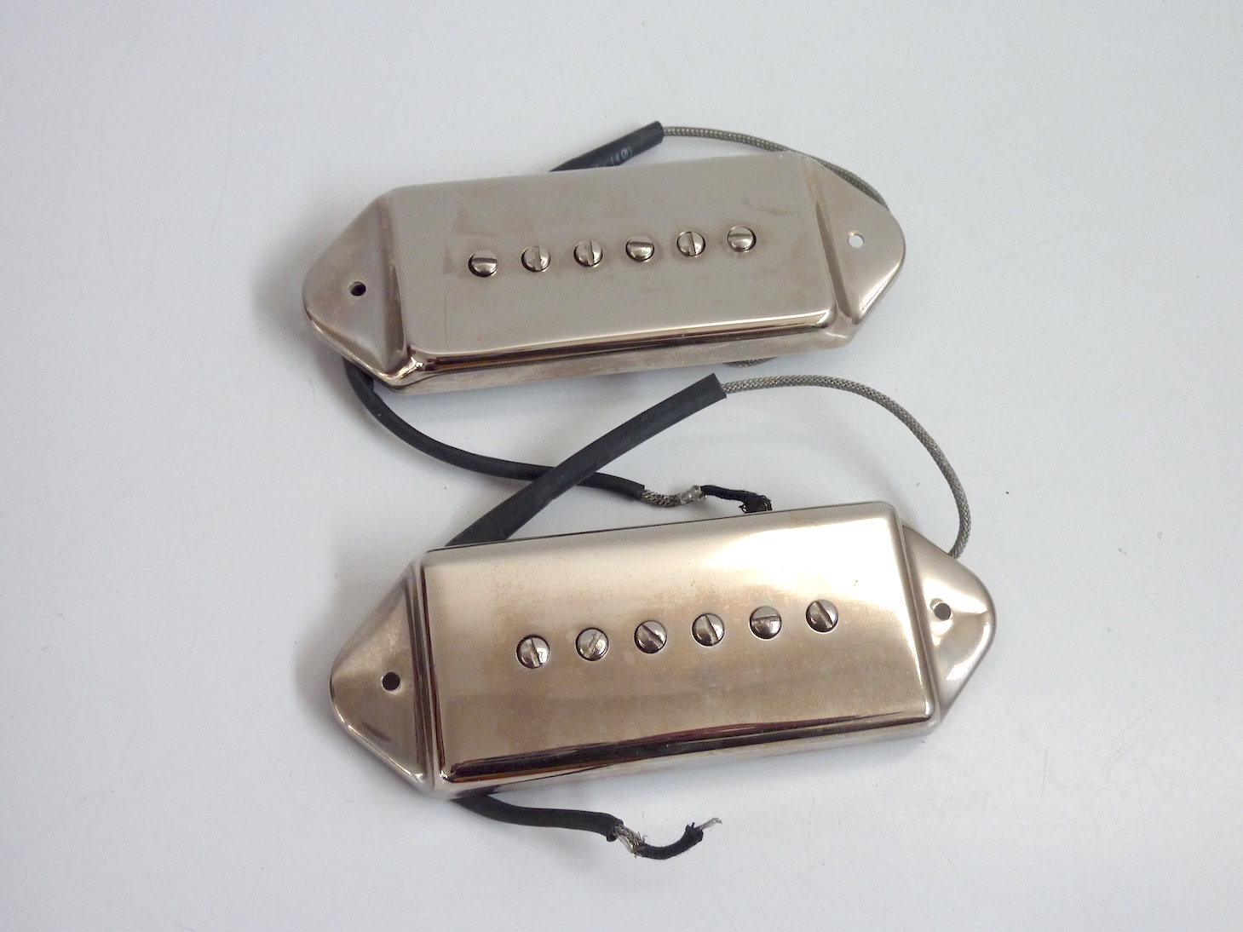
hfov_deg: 50.1
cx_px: 622
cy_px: 466
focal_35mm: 37
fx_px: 1328
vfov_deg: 38.7
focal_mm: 6.1
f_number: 3.6
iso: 200
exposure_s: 1/60
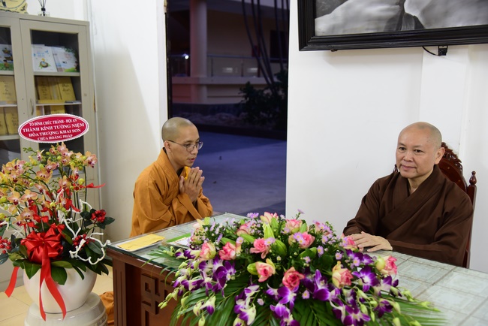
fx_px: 515
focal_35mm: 38
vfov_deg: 35.1
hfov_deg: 50.7
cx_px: 244
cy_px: 163
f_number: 4
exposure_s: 1/30
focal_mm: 38
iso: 1600
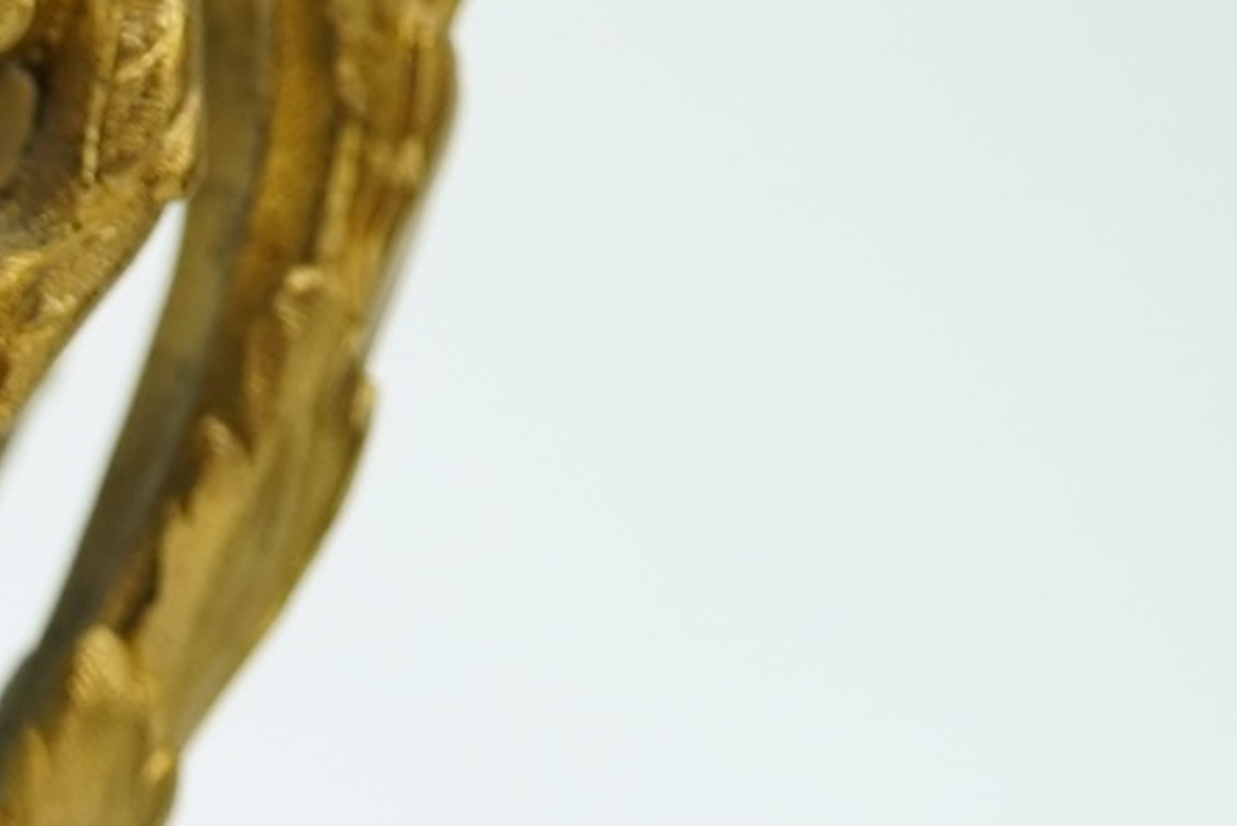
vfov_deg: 6.8
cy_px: 1263
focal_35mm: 199
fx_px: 6840
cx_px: -1204
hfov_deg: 9.7
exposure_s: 1/50
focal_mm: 30
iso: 640
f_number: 9
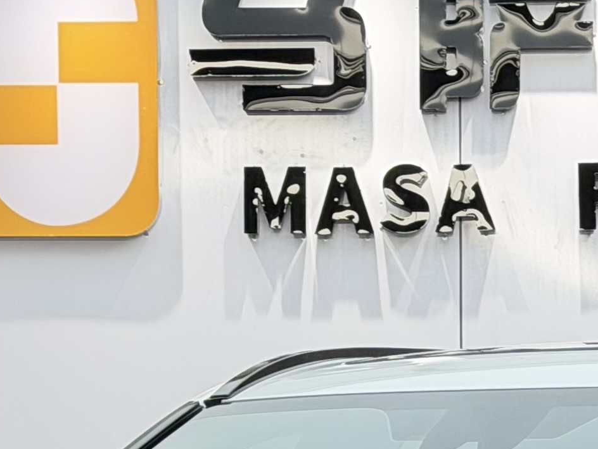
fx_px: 3541
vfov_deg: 7.1
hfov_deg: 9.6
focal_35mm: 205
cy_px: 762
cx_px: 440
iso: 80
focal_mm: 6.76
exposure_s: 1/122
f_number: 1.78
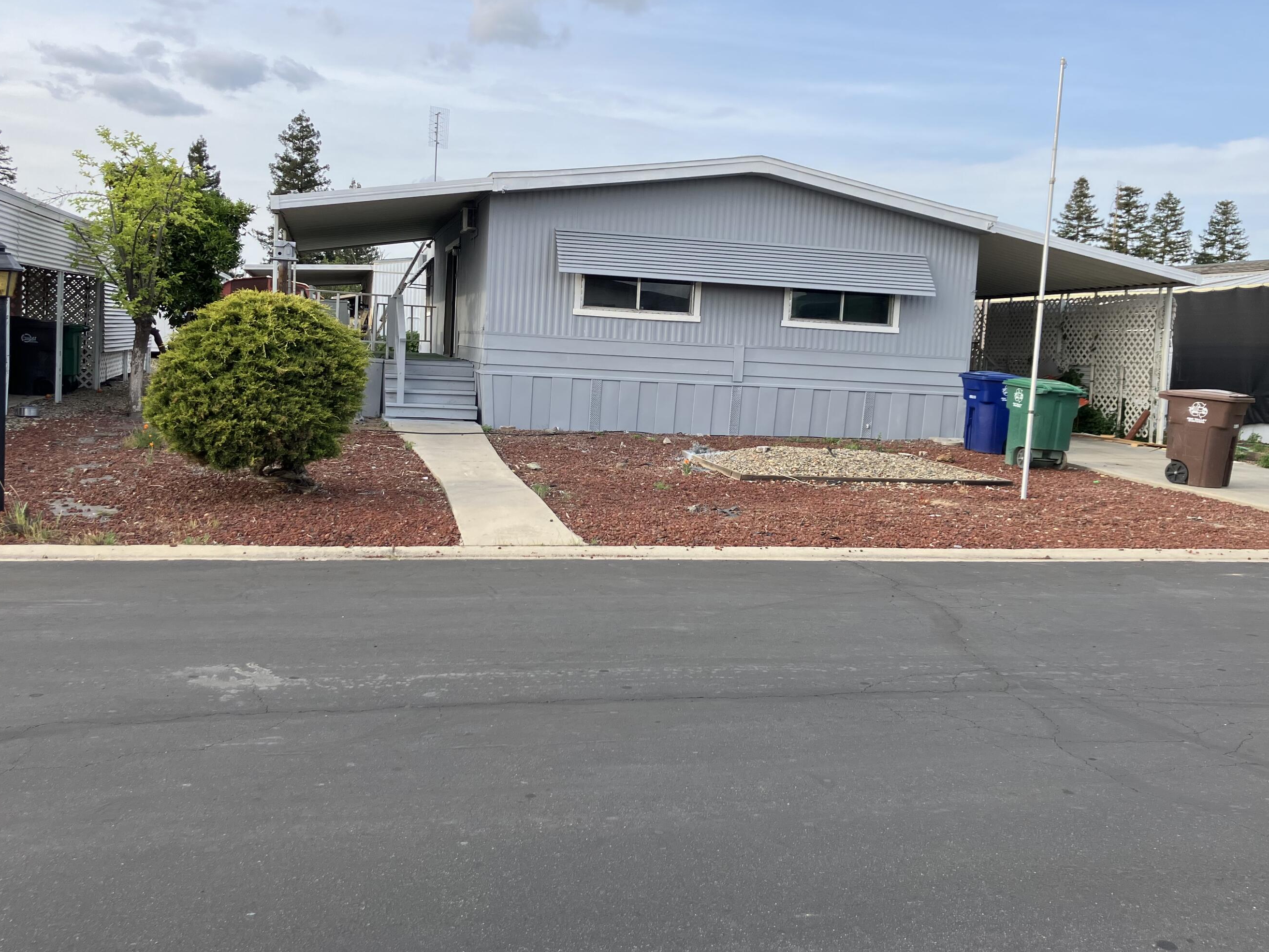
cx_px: 642
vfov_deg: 44.1
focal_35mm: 32
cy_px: 441
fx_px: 1173
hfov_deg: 56.8
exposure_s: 1/546
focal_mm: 3.99
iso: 32
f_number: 1.8
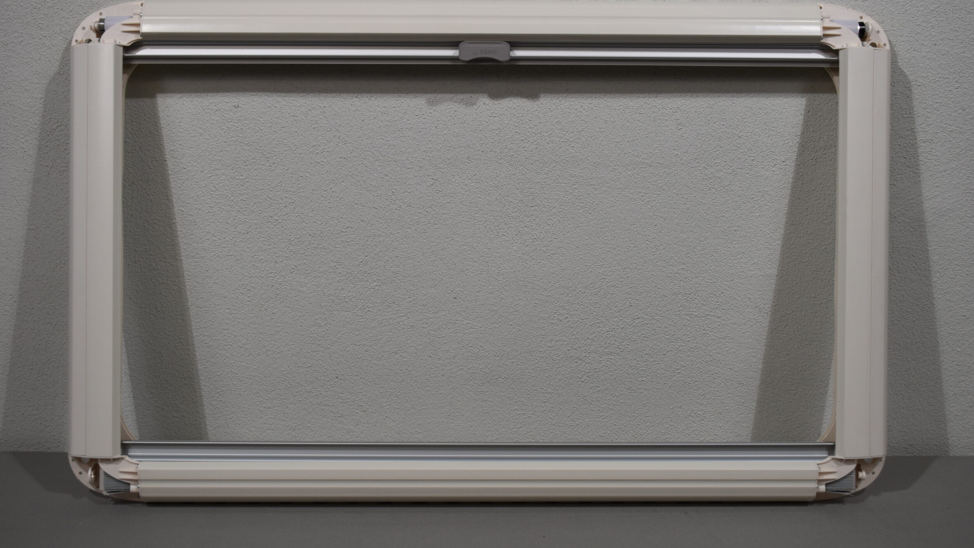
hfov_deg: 42.9
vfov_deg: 24.9
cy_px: 261
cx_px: 484
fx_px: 1240
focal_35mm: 48
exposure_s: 1/125
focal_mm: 30
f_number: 5.6
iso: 220
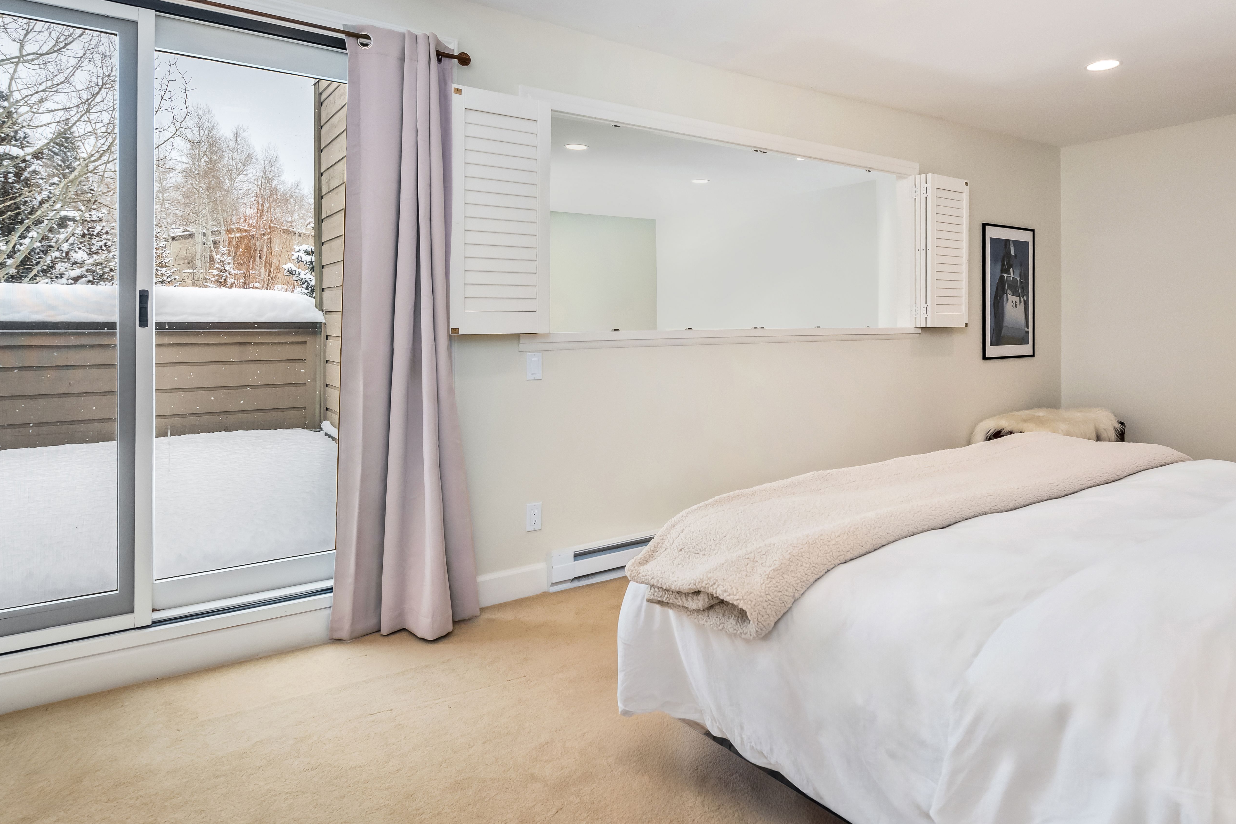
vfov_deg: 56.4
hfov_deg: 77.6
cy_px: 302
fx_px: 755
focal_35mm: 22
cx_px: 747
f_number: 8
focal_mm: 16
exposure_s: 1/60
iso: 800
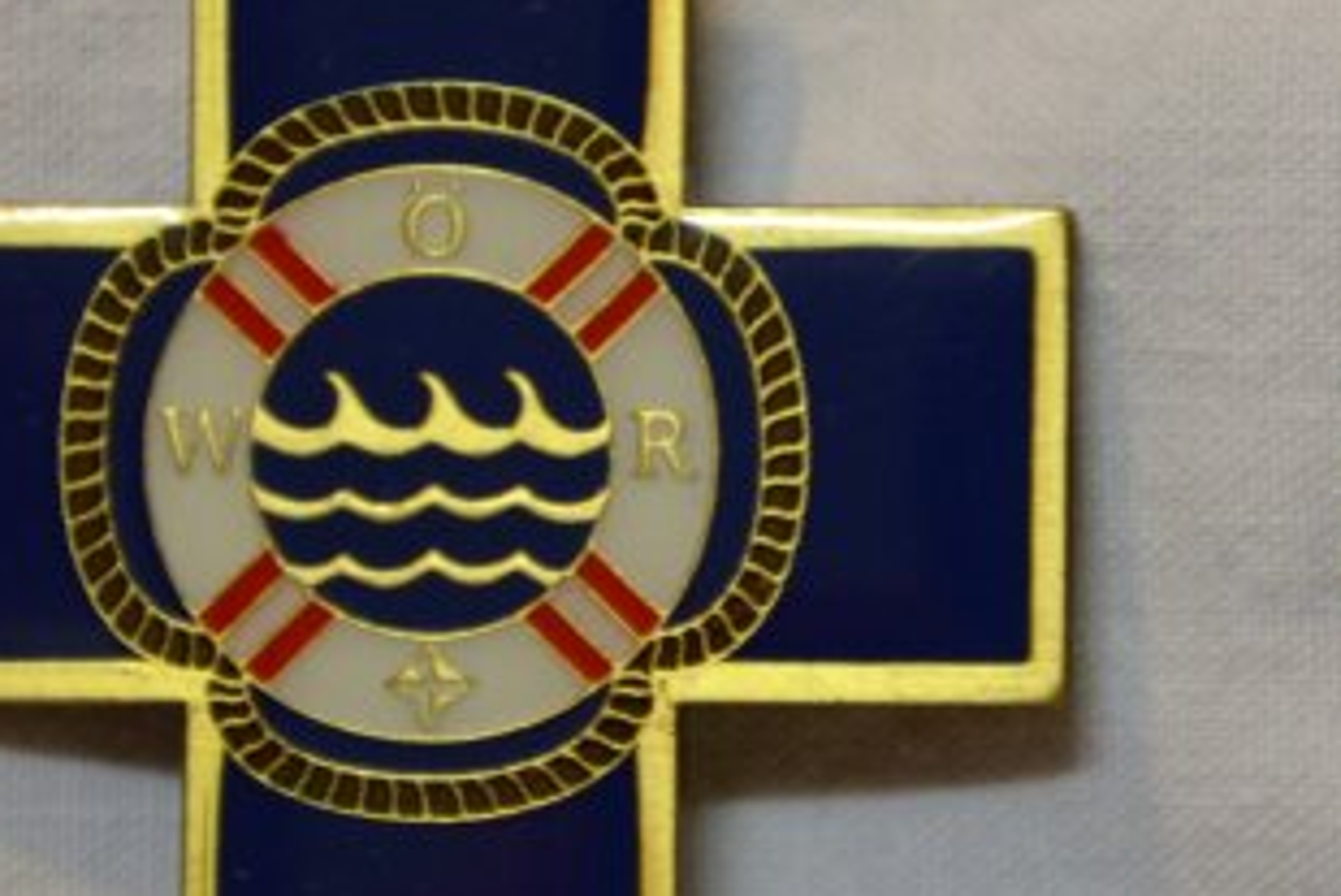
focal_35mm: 304
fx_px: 11327
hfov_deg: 6.8
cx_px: 831
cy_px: 461
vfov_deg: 4.5
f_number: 5.6
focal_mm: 105
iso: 800
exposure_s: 1/30
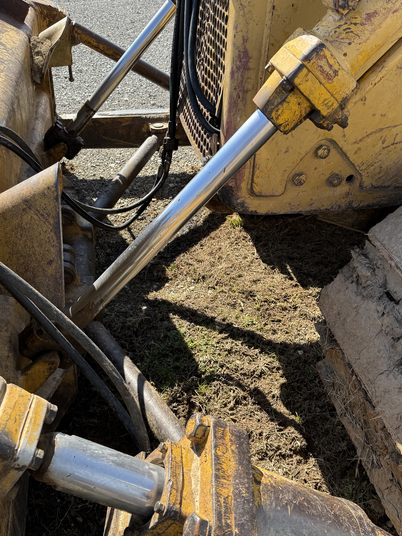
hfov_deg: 42.9
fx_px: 511
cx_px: 178
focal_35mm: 33
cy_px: 274
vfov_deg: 55.3
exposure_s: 1/1493
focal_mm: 6.76
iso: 80
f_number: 1.78
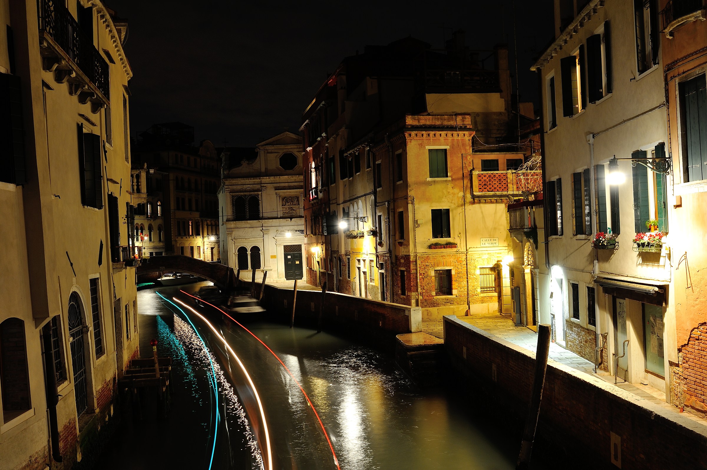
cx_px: 354
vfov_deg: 37.8
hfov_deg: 54.5
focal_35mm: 35
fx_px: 687
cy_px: 235
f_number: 13
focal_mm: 35
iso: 200
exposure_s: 25
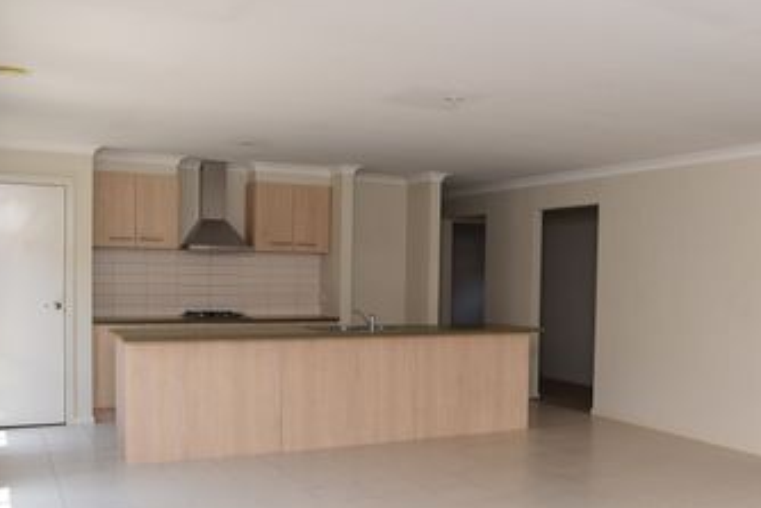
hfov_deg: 49.9
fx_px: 804
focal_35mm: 38
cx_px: 499
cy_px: 309
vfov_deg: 34.9
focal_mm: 18
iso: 220
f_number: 5.6
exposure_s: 1/125
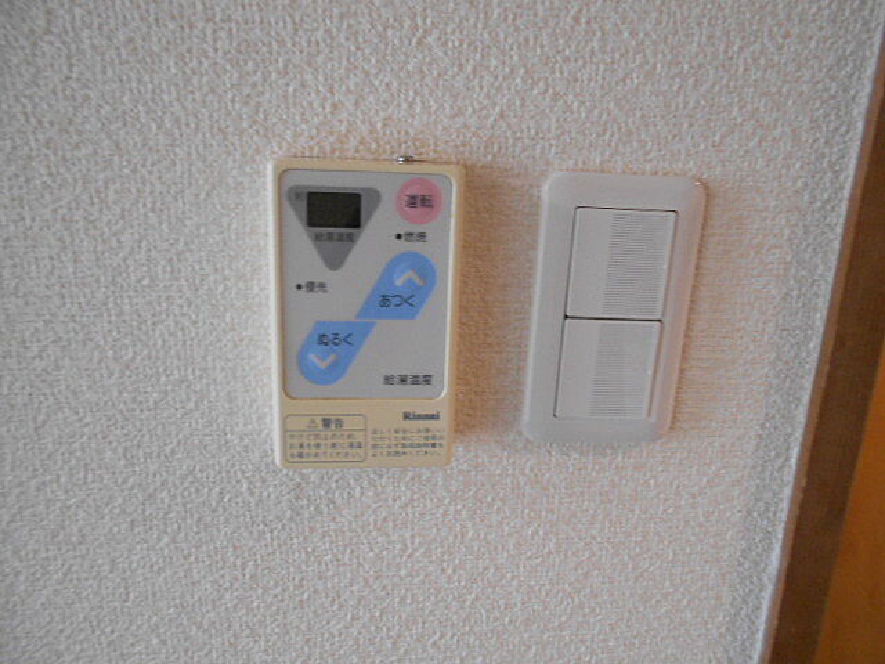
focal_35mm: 26
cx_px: 442
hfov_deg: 67.3
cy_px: 332
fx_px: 665
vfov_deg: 53.1
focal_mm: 4.6
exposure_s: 1/30
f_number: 3.2
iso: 400
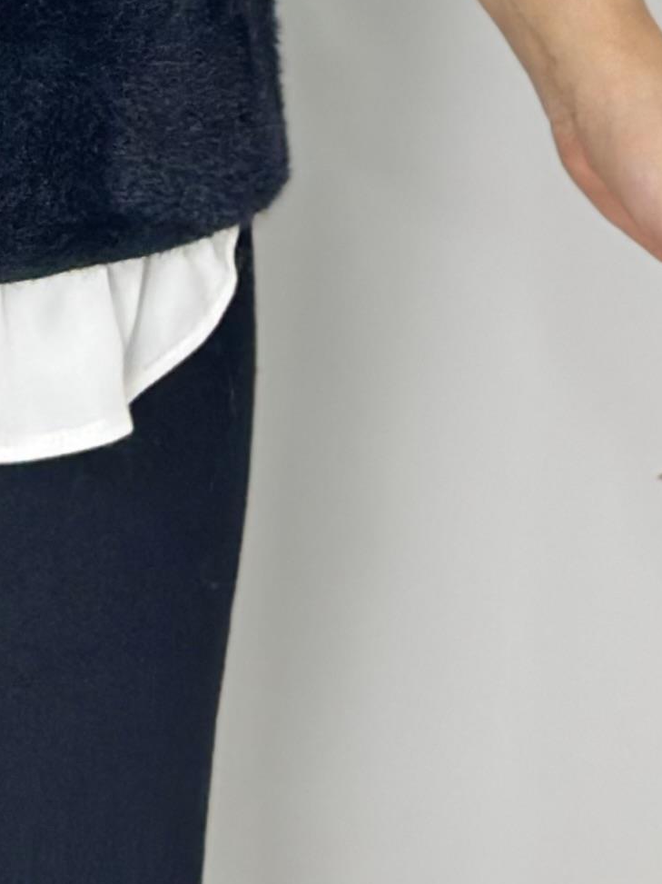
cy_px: -942
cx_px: -98
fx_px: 5078
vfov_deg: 9.3
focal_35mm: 199
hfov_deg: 7.4
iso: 125
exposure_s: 1/50
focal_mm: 6.86
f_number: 1.78
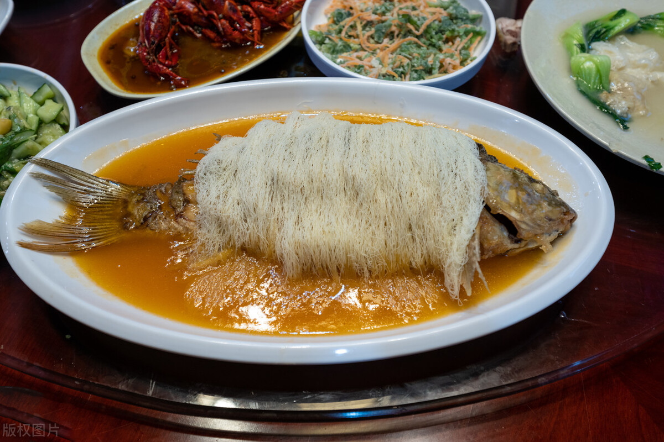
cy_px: 221
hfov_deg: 61.9
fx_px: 553
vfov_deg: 43.6
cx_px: 332
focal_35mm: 30
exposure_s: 1/15
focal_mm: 30
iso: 320
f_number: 4.5
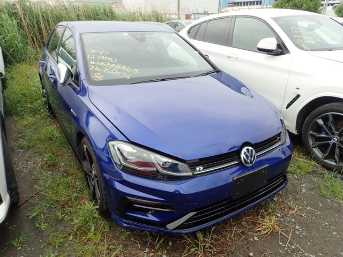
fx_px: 248
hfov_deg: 69.4
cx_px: 172
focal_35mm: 25
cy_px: 128
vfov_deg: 54.9
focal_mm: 4.5
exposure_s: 1/320
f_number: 2.8
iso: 100
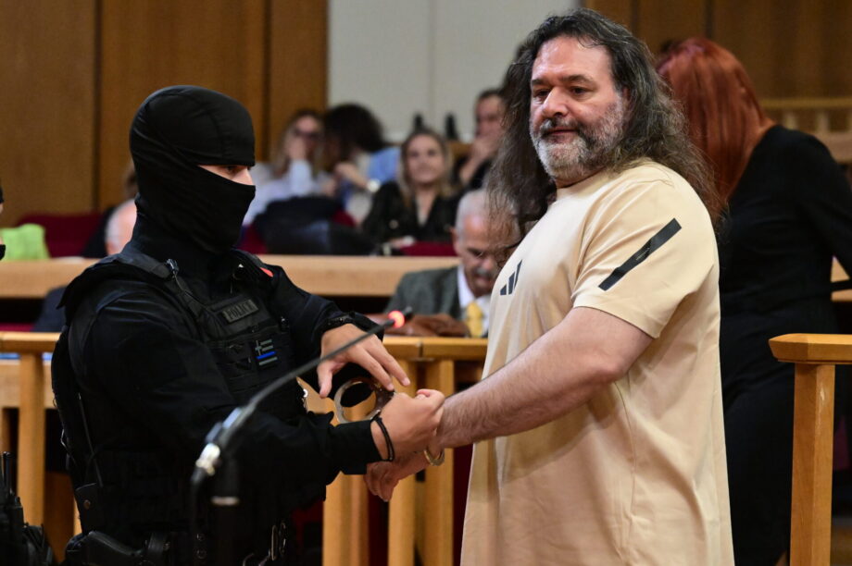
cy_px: 283
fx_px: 3264
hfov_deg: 14.9
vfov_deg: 9.9
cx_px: 426
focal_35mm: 138
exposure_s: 1/200
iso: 8000
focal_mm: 92
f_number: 3.5
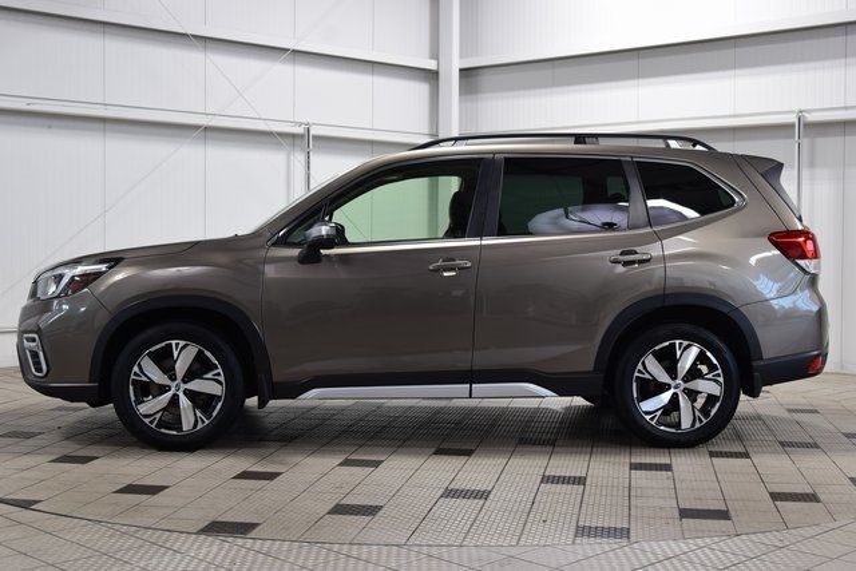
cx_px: 428
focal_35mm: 51
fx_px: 1213
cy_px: 286
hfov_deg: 38.9
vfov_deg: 26.5
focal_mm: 34
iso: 400
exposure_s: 1/15
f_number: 6.3
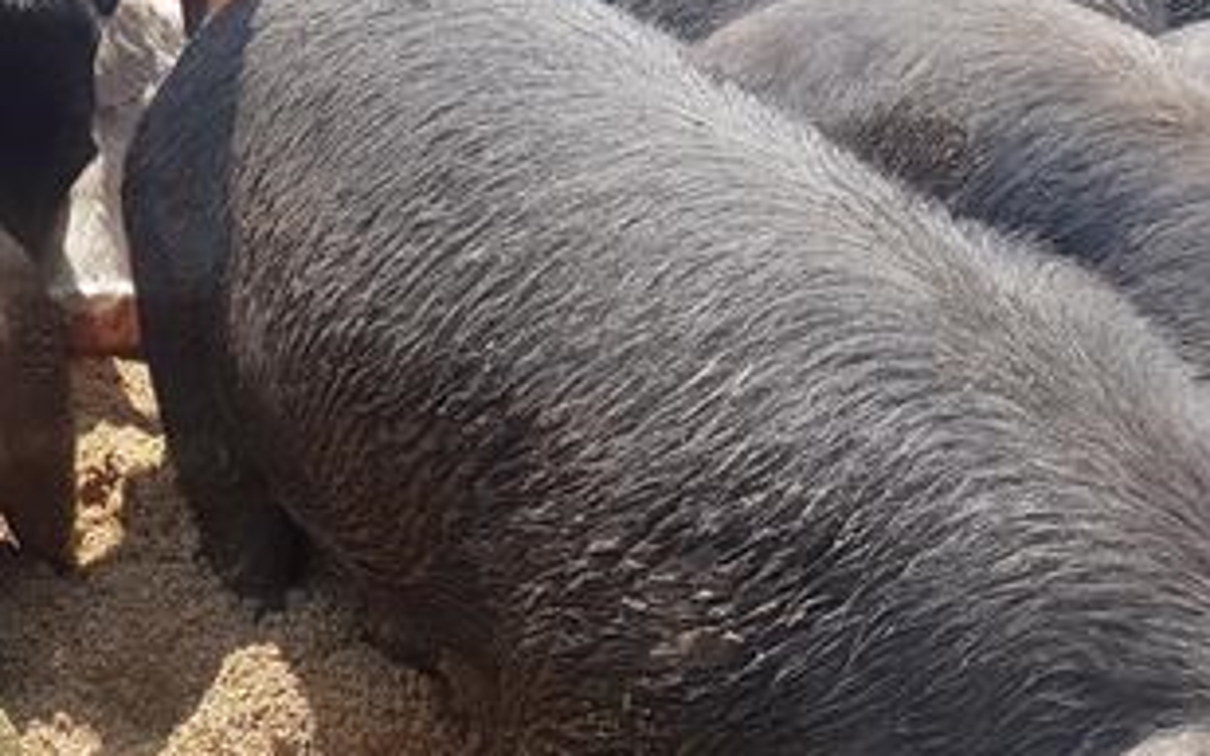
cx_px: -51
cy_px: 497
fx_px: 1912
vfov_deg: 22.3
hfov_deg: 31.9
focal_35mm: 58
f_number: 1.7
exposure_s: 1/652
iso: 40
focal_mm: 4.2
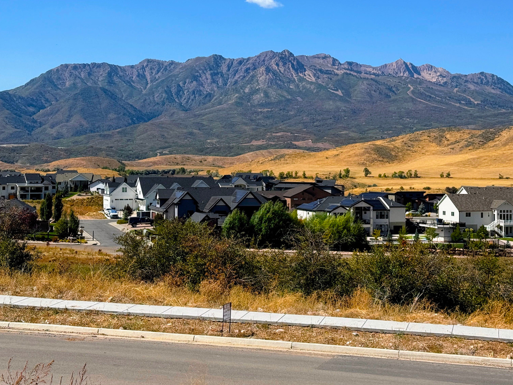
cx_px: 235
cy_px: 149
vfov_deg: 22.9
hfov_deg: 30.3
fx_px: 948
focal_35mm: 64
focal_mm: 6.76
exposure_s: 1/6410
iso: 64
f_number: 1.78
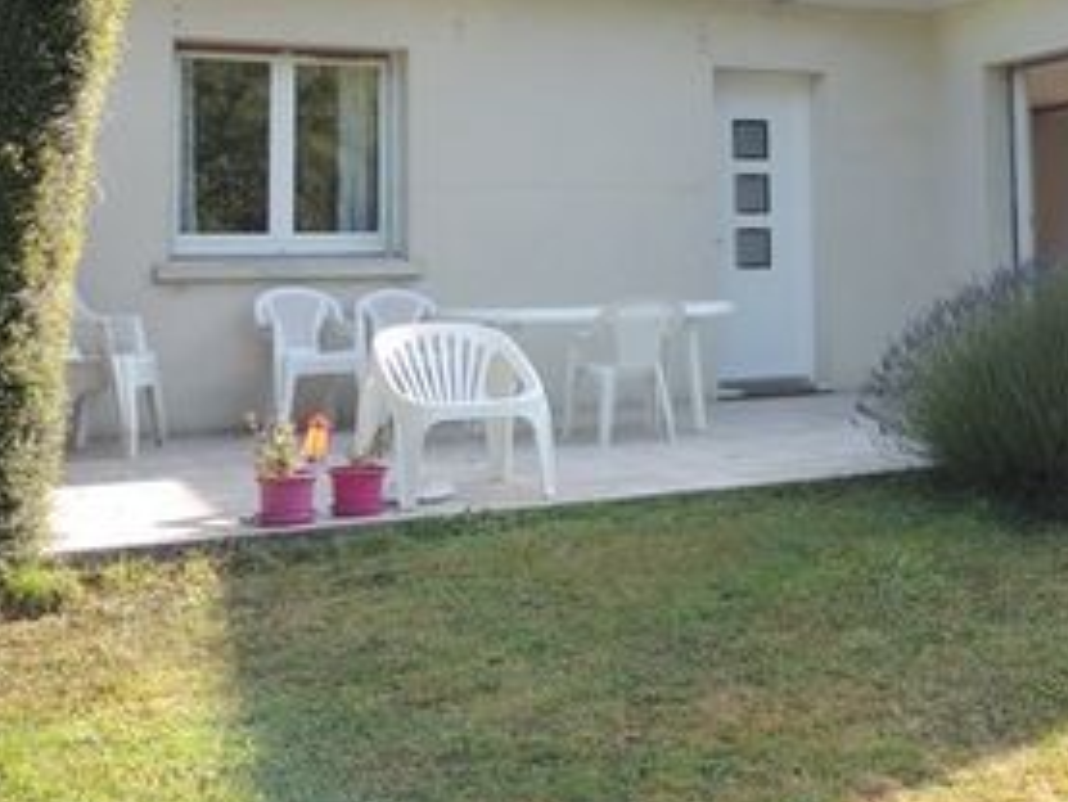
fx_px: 1605
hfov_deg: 35.4
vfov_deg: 27.3
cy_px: 120
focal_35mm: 52
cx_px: 887
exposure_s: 1/320
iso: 100
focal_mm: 4.3
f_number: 3
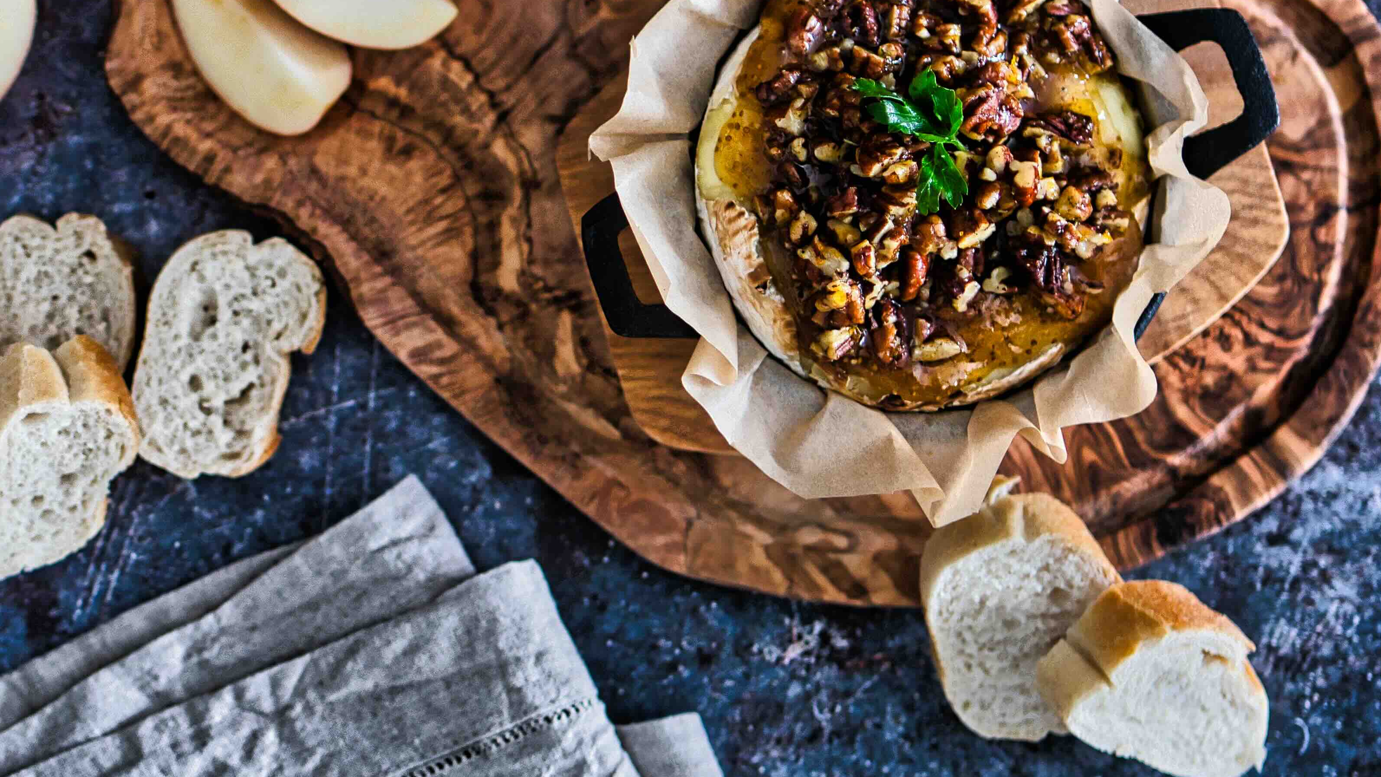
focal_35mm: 99
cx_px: 461
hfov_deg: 21.5
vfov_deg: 12.2
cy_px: 193
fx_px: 3625
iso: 400
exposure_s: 1/80
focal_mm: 35
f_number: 1.8
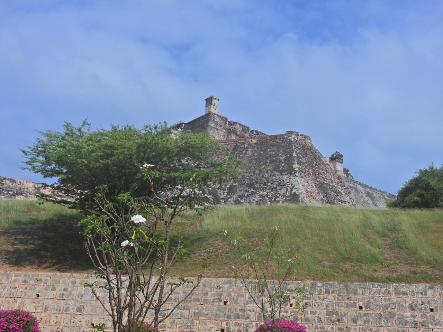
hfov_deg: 40.4
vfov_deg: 30.9
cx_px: 222
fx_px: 601
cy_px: 166
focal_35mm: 47
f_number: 4.5
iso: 100
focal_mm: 8.4
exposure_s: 1/1600
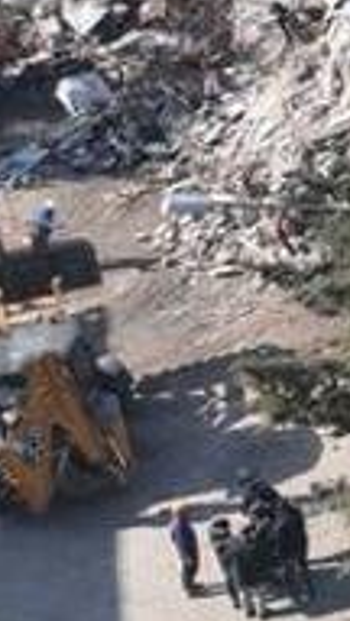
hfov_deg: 8.8
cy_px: 82
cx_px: 1196
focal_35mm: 101
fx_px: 1666
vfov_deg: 20.8
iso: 130
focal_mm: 12.29
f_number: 2.8
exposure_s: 1/2000
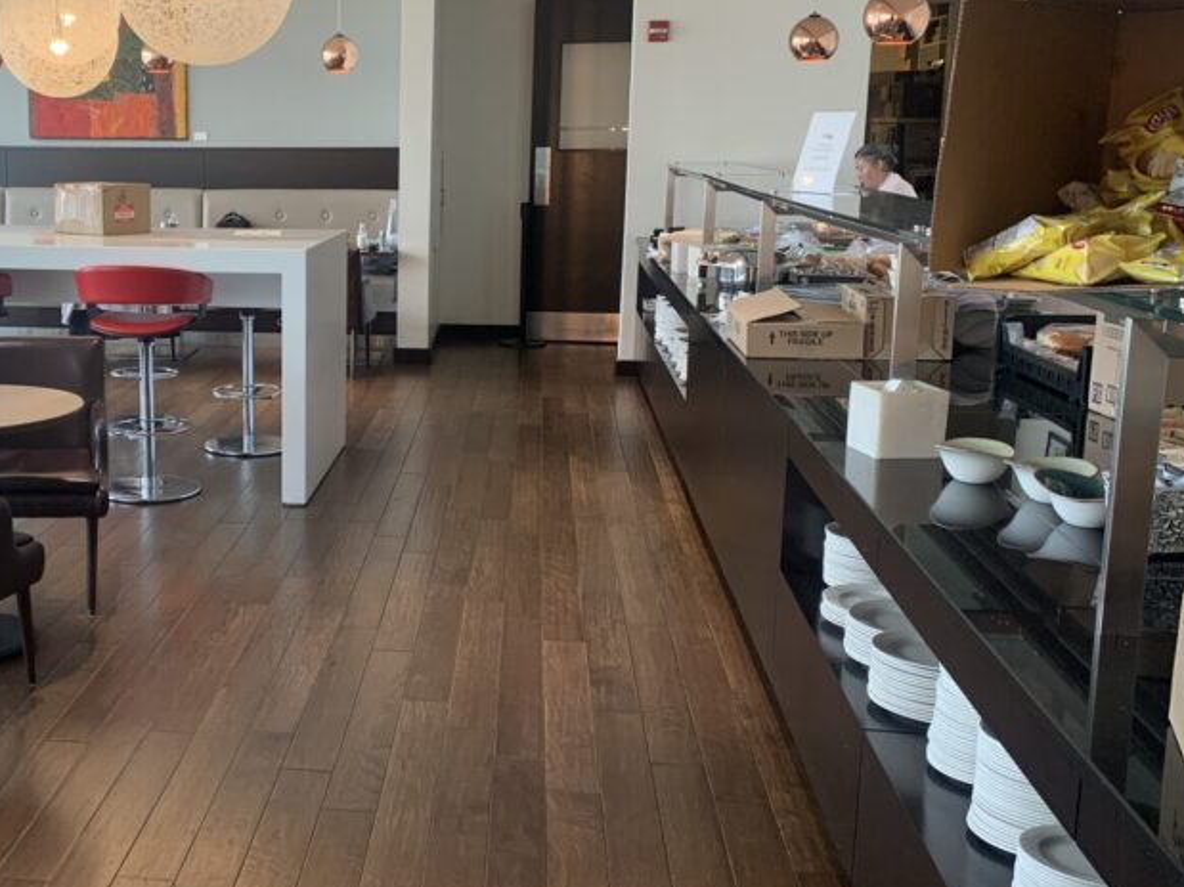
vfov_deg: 33.6
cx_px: 318
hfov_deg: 42.7
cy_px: 411
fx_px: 1470
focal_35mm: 43
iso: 50
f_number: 1.8
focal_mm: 4.25
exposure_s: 1/60
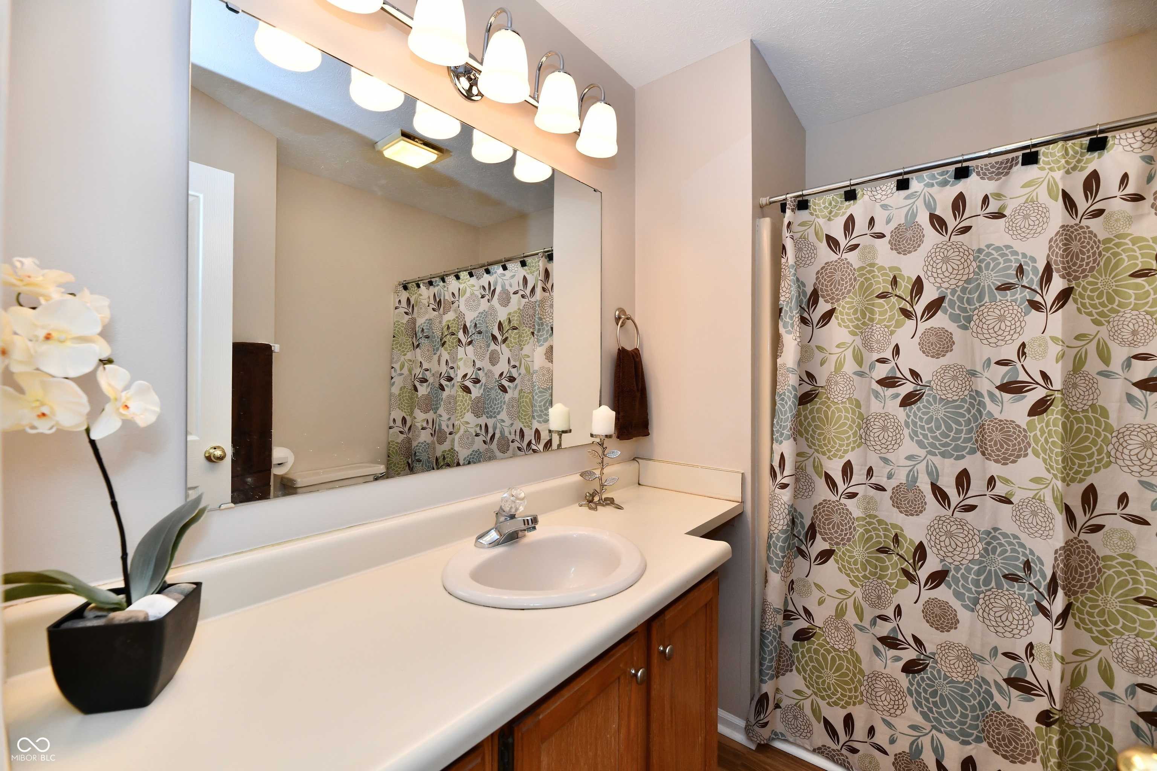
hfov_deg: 104.3
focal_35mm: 14
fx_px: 450
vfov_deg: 81.2
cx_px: 578
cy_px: 386
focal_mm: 14
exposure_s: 1/100
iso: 640
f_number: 6.3
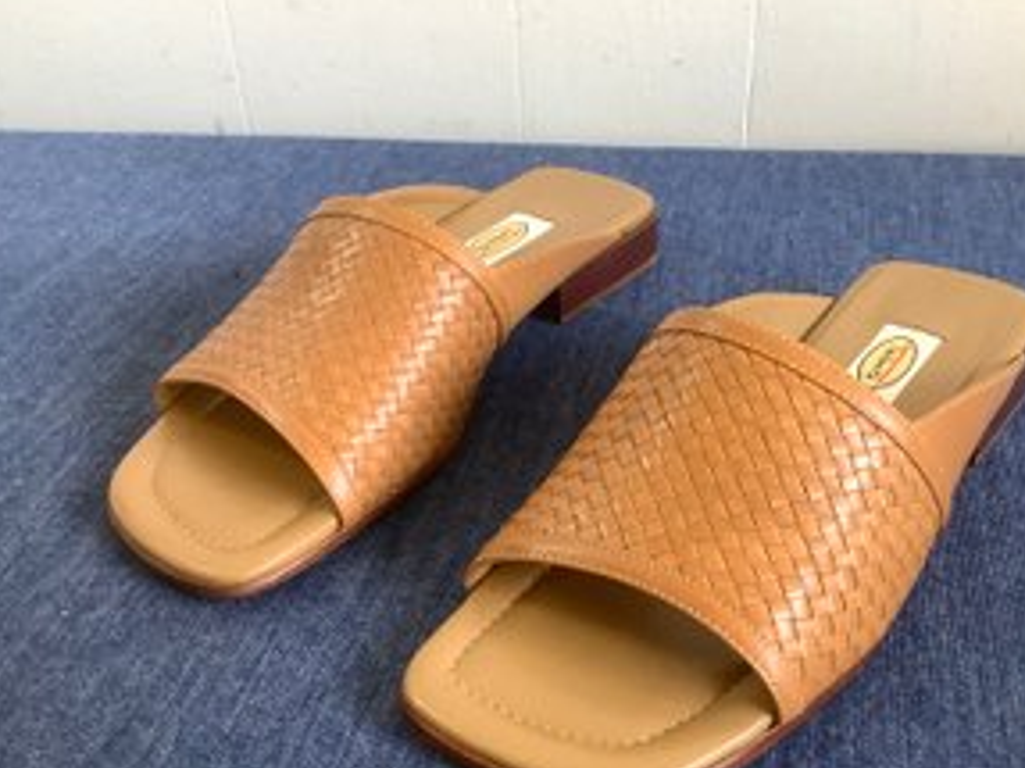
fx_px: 1095
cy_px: 441
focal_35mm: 37
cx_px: 591
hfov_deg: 50.0
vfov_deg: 38.6
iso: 100
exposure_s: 1/60
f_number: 2.4
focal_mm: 3.3
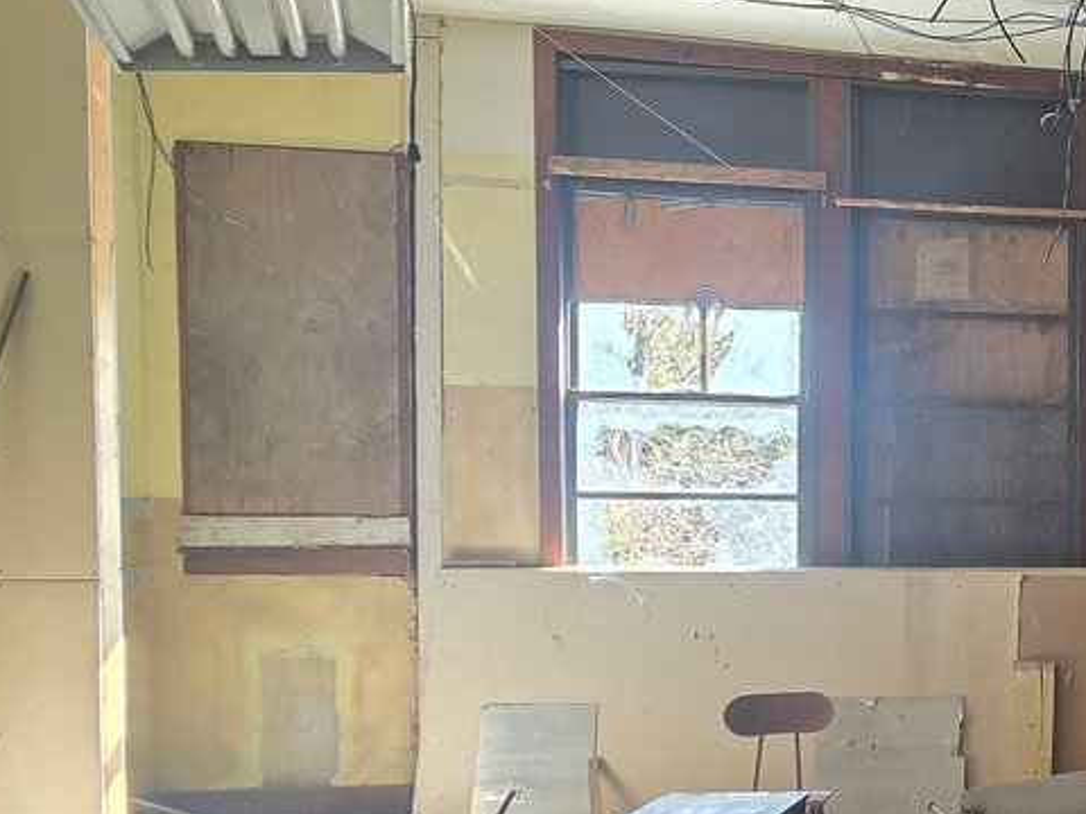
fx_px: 1286
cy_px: 551
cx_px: 1395
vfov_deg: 34.8
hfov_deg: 33.8
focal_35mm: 41
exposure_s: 1/60
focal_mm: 2.2
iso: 200
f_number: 2.2
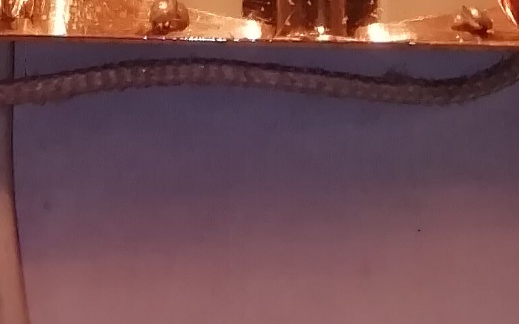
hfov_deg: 14.1
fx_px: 2093
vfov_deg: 7.4
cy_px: -756
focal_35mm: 148
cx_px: 333
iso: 50
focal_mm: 3.46
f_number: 2.2
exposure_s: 1/318
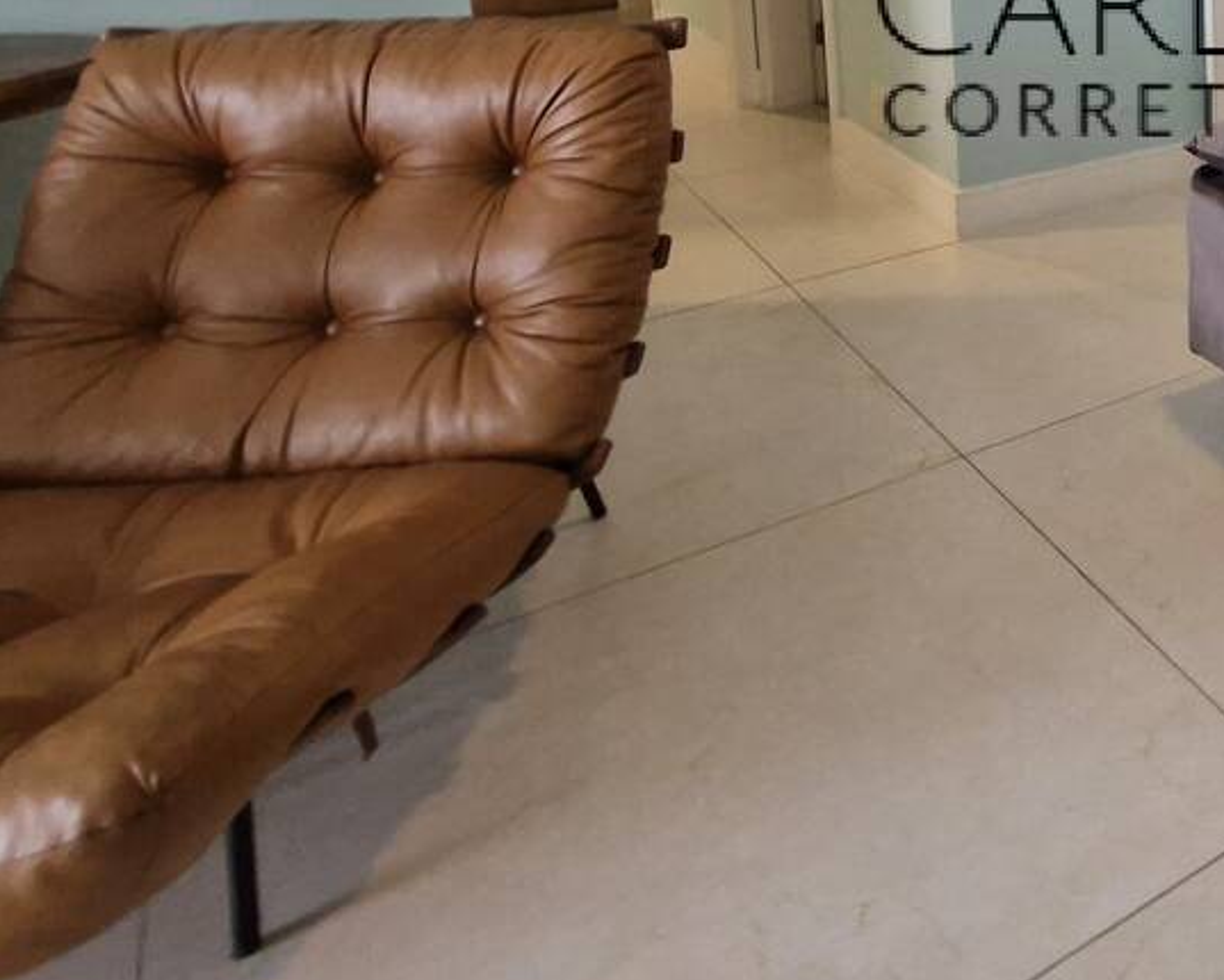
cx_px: 1418
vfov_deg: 37.6
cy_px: -50
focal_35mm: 34
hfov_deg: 40.1
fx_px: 1232
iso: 320
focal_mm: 1.74
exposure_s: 1/30
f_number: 2.2
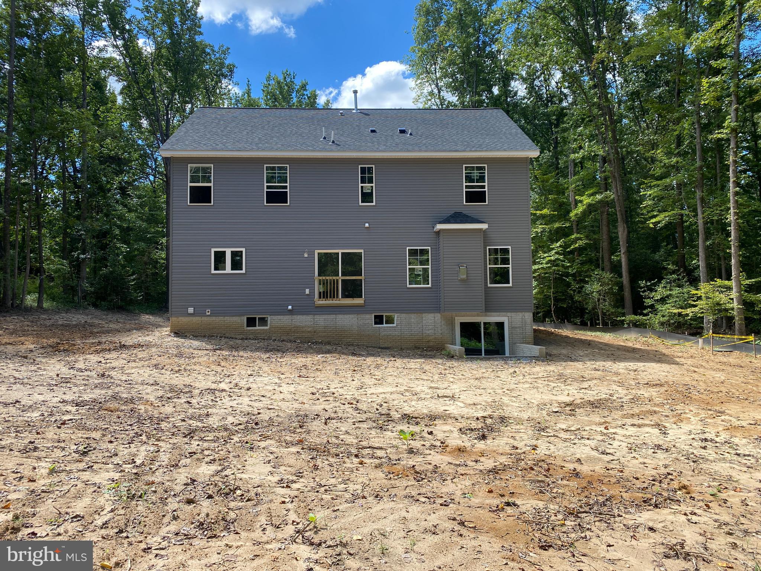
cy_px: 286
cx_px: 380
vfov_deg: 53.1
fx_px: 572
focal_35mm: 26
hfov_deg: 67.3
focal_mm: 4.25
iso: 32
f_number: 1.8
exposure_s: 1/981
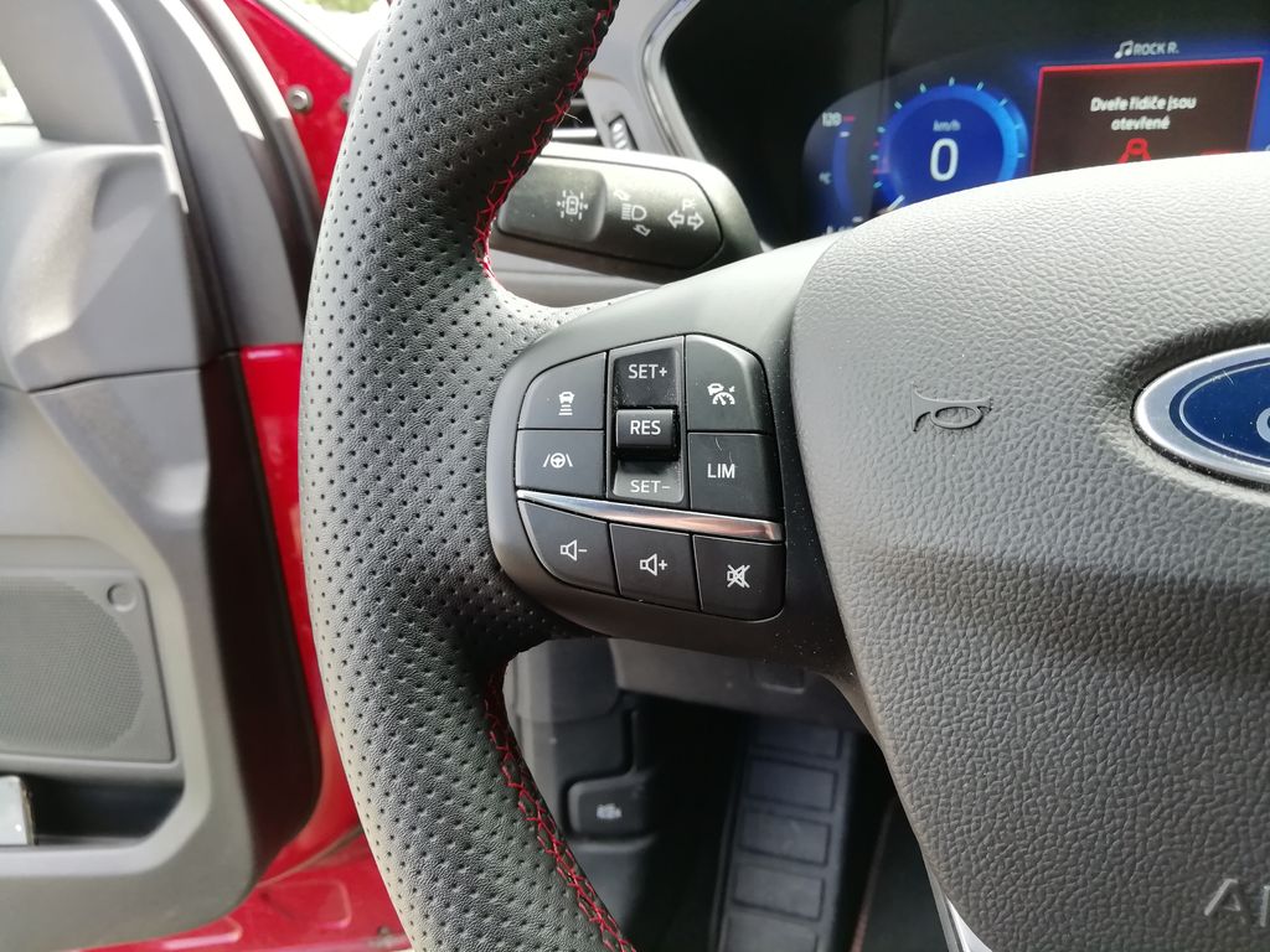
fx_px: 954
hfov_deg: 67.3
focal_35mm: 26
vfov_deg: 53.1
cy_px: 476
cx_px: 635
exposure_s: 1/100
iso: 100
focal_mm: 3.21
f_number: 2.2
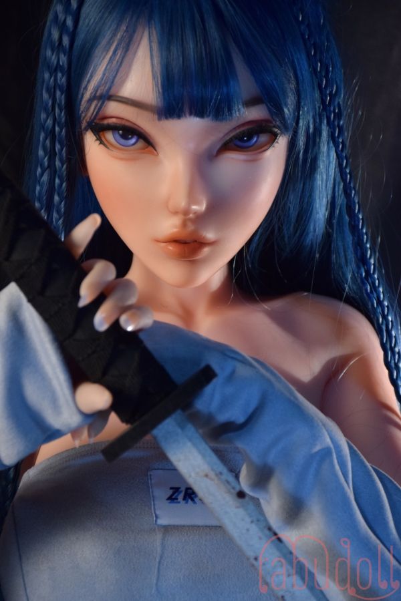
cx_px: 200
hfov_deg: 12.2
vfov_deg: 18.2
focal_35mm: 112
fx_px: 1880
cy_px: 300
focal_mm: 75
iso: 800
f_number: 6.7
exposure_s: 1/125
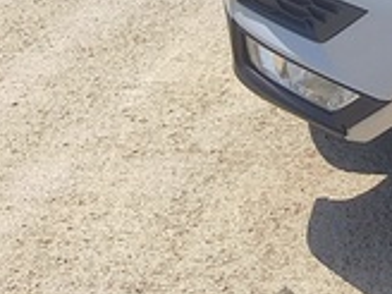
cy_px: -349
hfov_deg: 13.7
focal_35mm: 127
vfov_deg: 10.4
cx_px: 719
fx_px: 1438
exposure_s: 1/2000
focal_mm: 4.32
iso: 50
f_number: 1.7
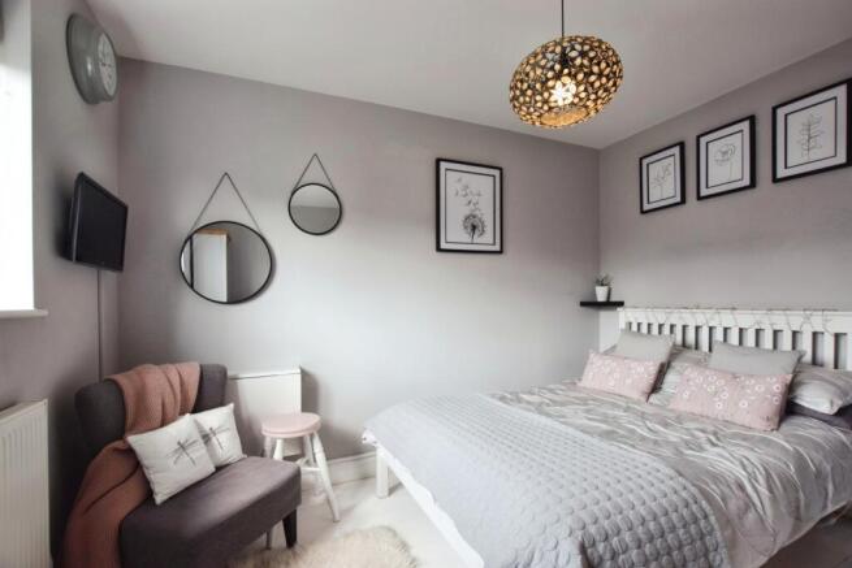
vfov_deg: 77.4
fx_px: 355
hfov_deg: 100.4
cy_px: 284
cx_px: 426
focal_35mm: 15
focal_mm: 10
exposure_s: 1/125
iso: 400
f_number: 5.6
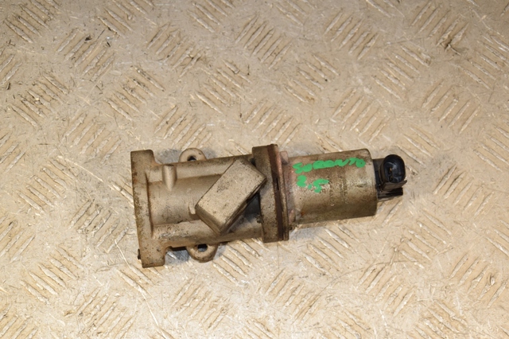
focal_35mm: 78
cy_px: 170
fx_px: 1102
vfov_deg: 17.5
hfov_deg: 26.0
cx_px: 254
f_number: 7.1
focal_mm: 52
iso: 800
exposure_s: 1/200
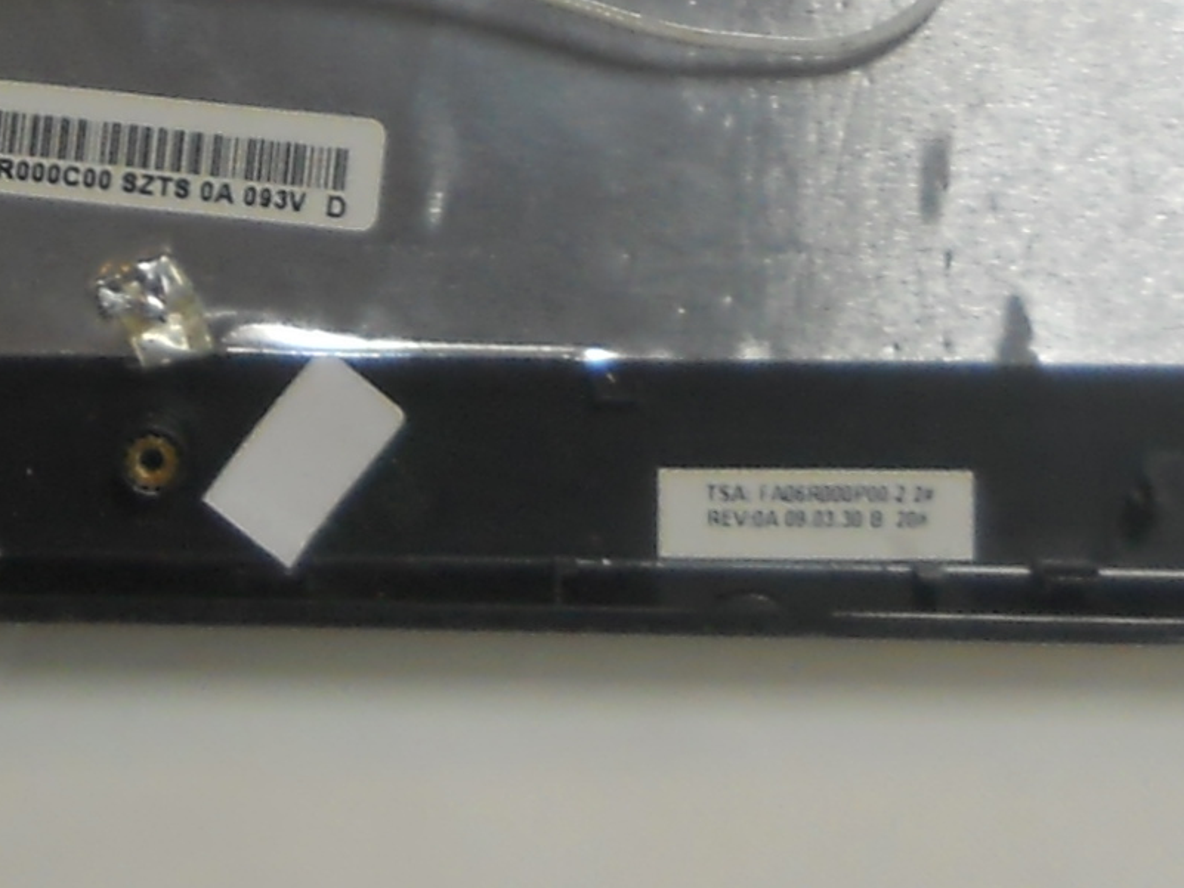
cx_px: 297
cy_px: -739
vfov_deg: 8.5
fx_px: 5713
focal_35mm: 167
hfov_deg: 11.8
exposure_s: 1/30
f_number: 3.1
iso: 160
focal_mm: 6.72
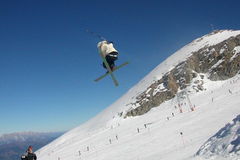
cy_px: 71
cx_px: 120
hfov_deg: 49.5
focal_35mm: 39
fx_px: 260
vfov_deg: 34.2
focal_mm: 5.6
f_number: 4.5
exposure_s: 1/1410
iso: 100
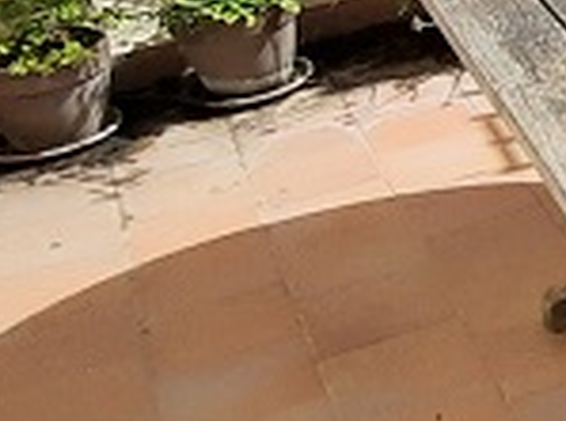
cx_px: 1257
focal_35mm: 98
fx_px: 1599
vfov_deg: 14.4
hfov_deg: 14.8
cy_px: -125
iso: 40
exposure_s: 1/1764
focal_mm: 1.74
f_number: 2.2
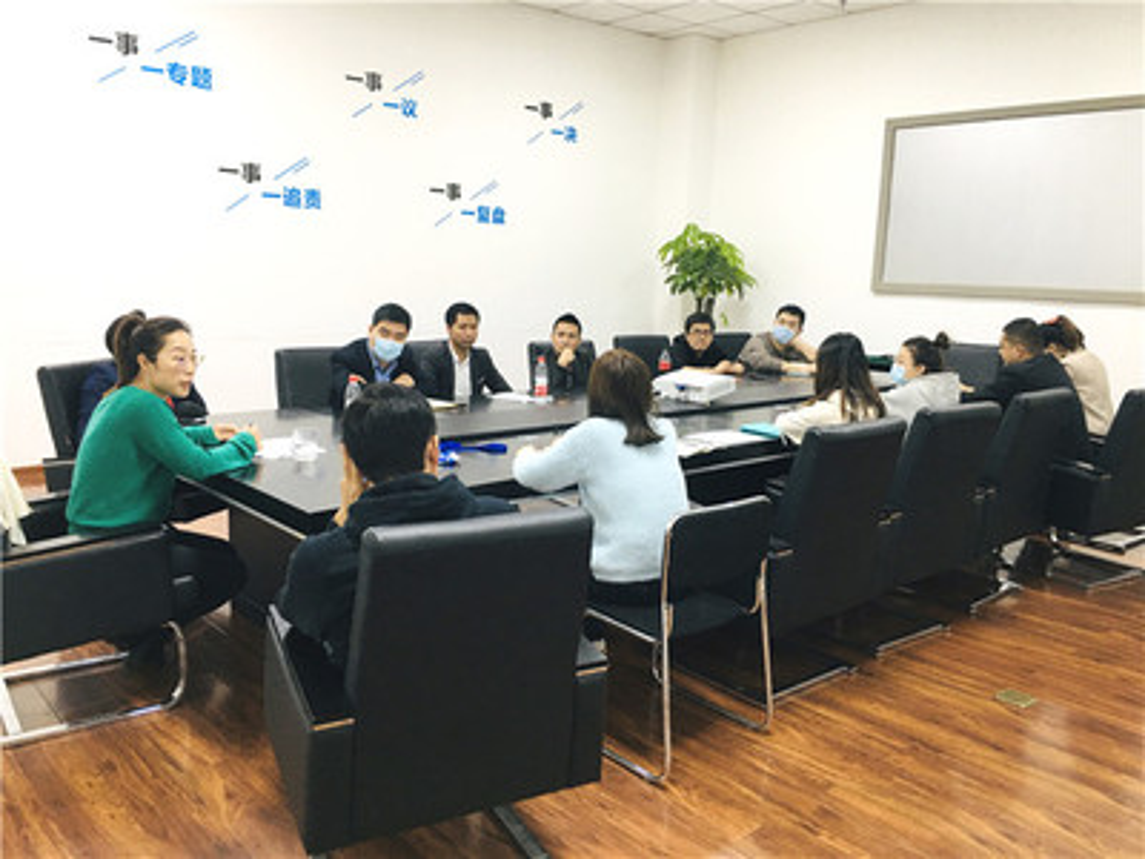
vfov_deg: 48.2
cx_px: 572
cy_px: 430
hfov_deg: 61.7
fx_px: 959
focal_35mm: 29
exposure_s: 1/17
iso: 50
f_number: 2.2
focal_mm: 4.15
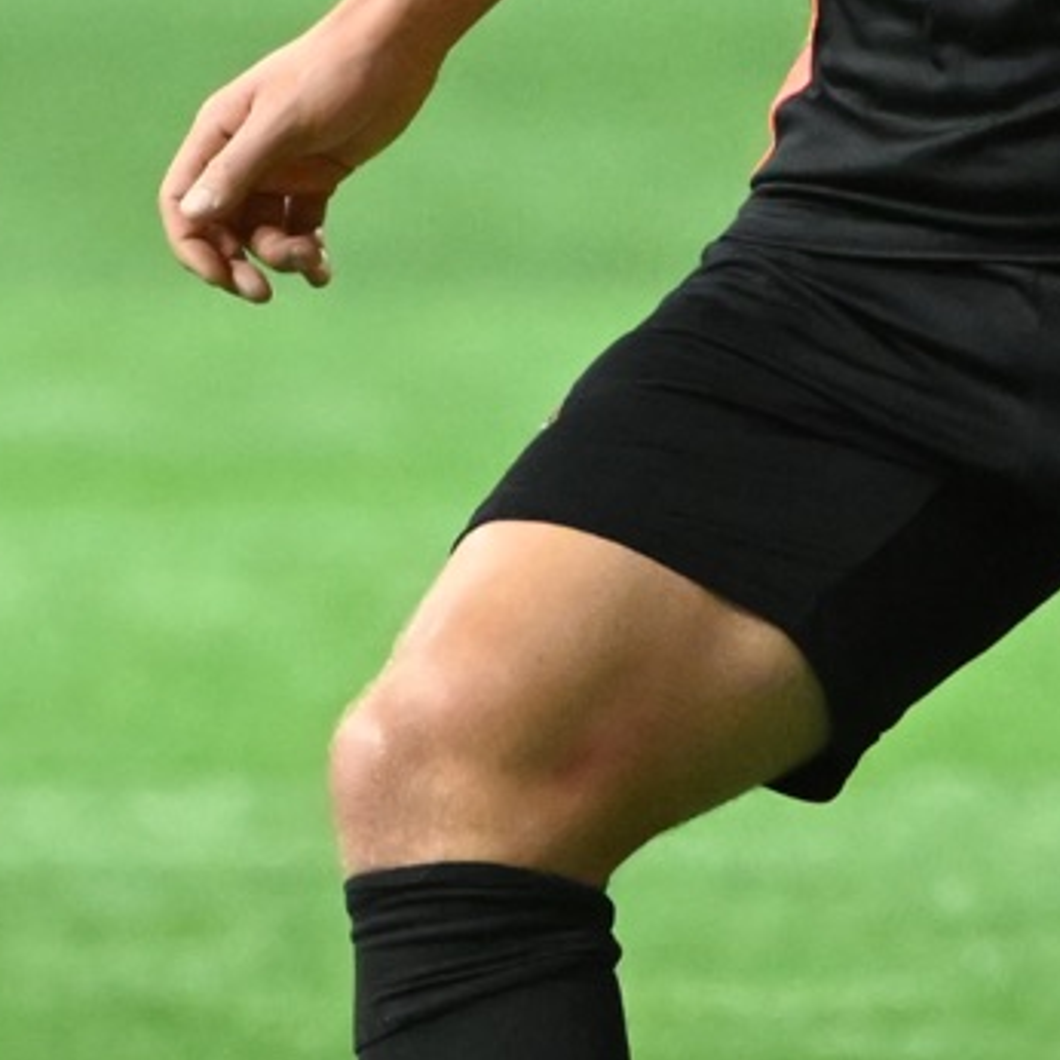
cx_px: 420
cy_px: 142
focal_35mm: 1179
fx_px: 40846
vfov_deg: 1.5
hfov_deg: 1.5
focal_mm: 240
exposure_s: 1/1250
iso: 6400
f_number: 4
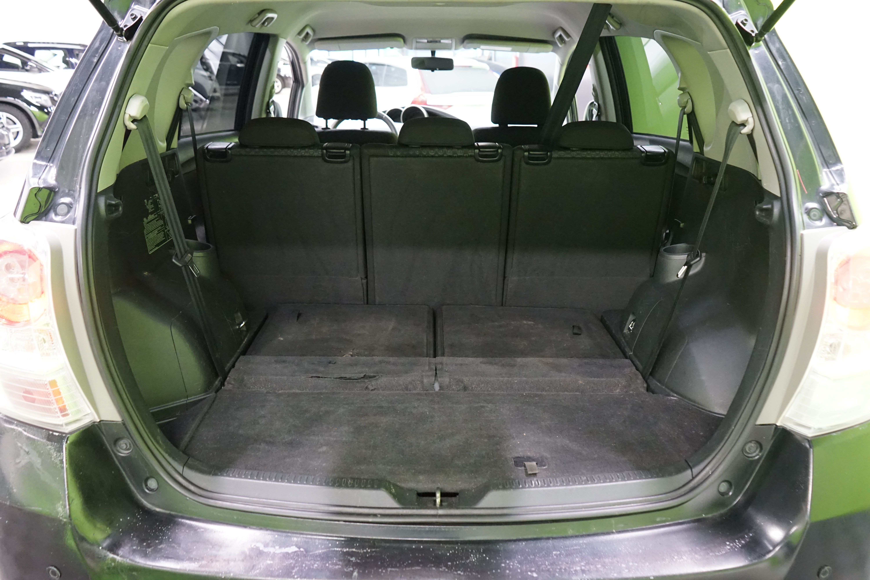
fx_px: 677
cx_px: 435
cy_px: 290
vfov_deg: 46.4
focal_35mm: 28
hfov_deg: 65.5
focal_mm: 28
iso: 6400
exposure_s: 1/25
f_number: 5
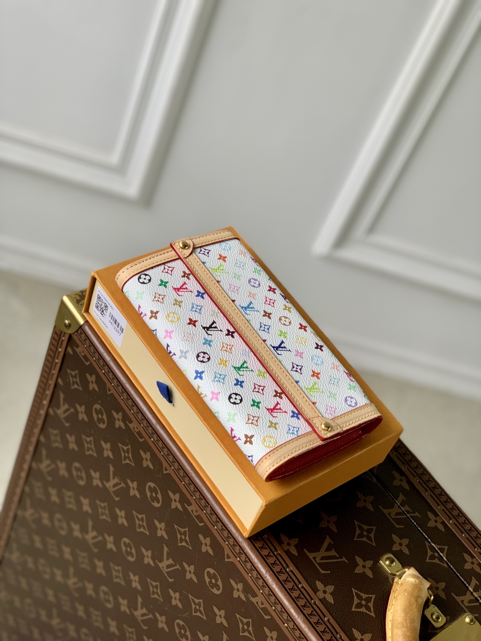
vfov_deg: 36.8
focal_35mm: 52
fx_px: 963
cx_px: 240
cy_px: 320
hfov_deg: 28.0
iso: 32
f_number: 2.4
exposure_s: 1/122
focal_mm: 6
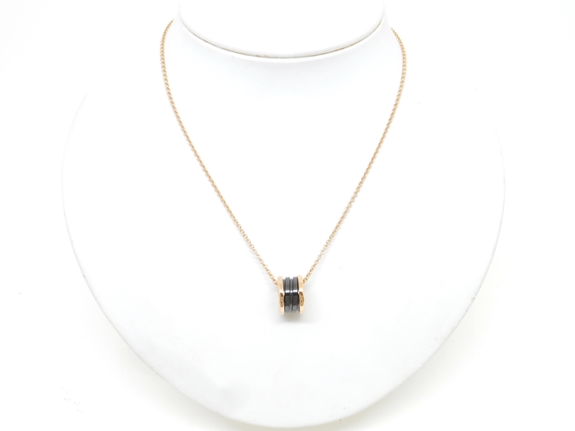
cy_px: 216
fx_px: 731
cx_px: 288
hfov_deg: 42.9
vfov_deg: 32.9
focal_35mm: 44
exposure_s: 1/30
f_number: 4.7
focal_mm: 7.9
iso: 100
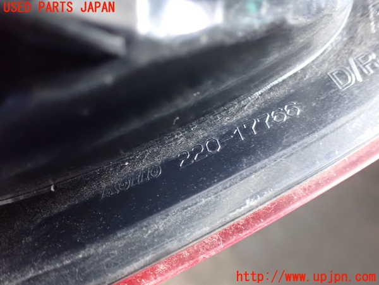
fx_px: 328
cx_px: 190
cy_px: 142
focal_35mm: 30
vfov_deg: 46.8
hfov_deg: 60.0
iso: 1600
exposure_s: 1/20
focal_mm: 5.4
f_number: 2.3
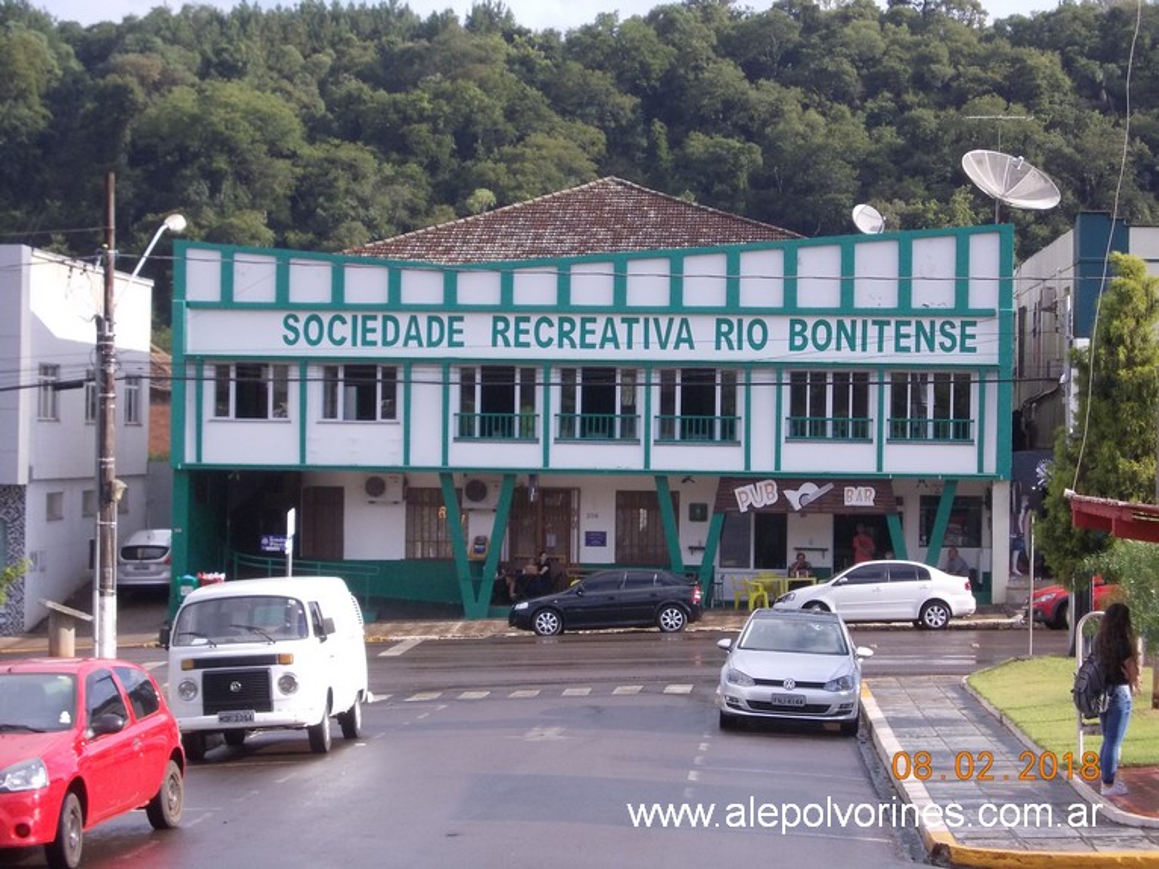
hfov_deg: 23.8
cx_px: 580
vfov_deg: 18.0
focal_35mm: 82
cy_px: 434
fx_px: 2745
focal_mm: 11.6
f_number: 4.8
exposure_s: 1/500
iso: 160
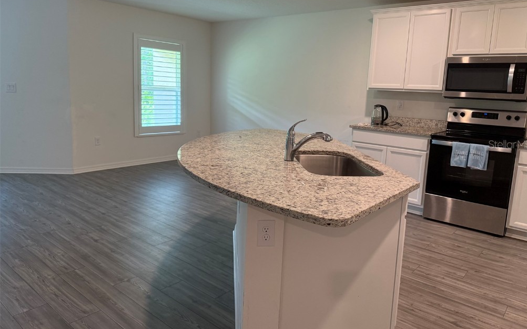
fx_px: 373
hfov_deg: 70.4
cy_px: 144
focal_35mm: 26
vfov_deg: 47.5
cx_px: 269
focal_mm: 6.76
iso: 320
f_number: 1.78
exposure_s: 1/120
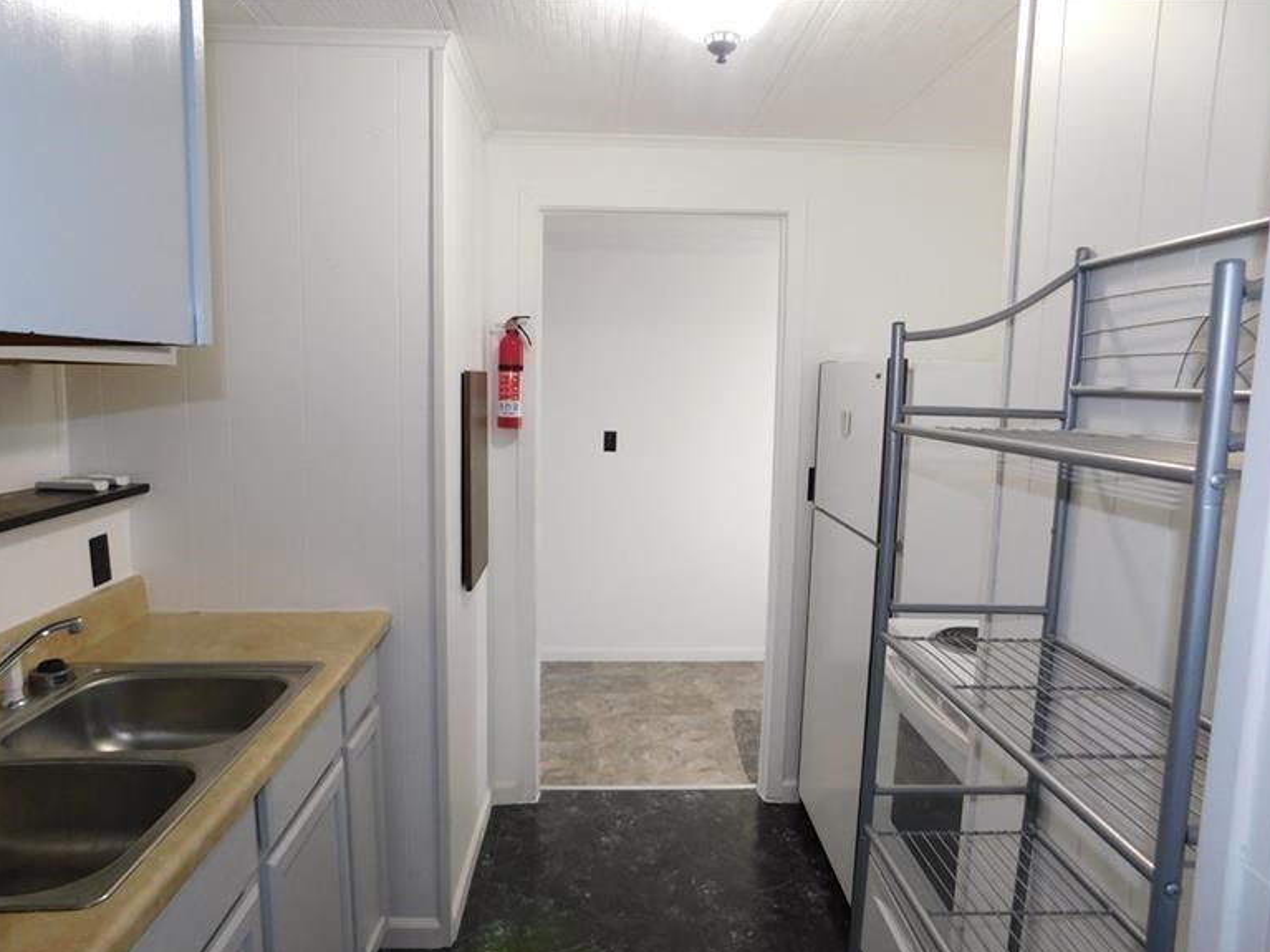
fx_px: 880
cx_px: 631
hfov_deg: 71.6
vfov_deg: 56.8
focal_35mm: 24
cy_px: 490
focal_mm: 4
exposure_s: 1/30
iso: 200
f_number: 3
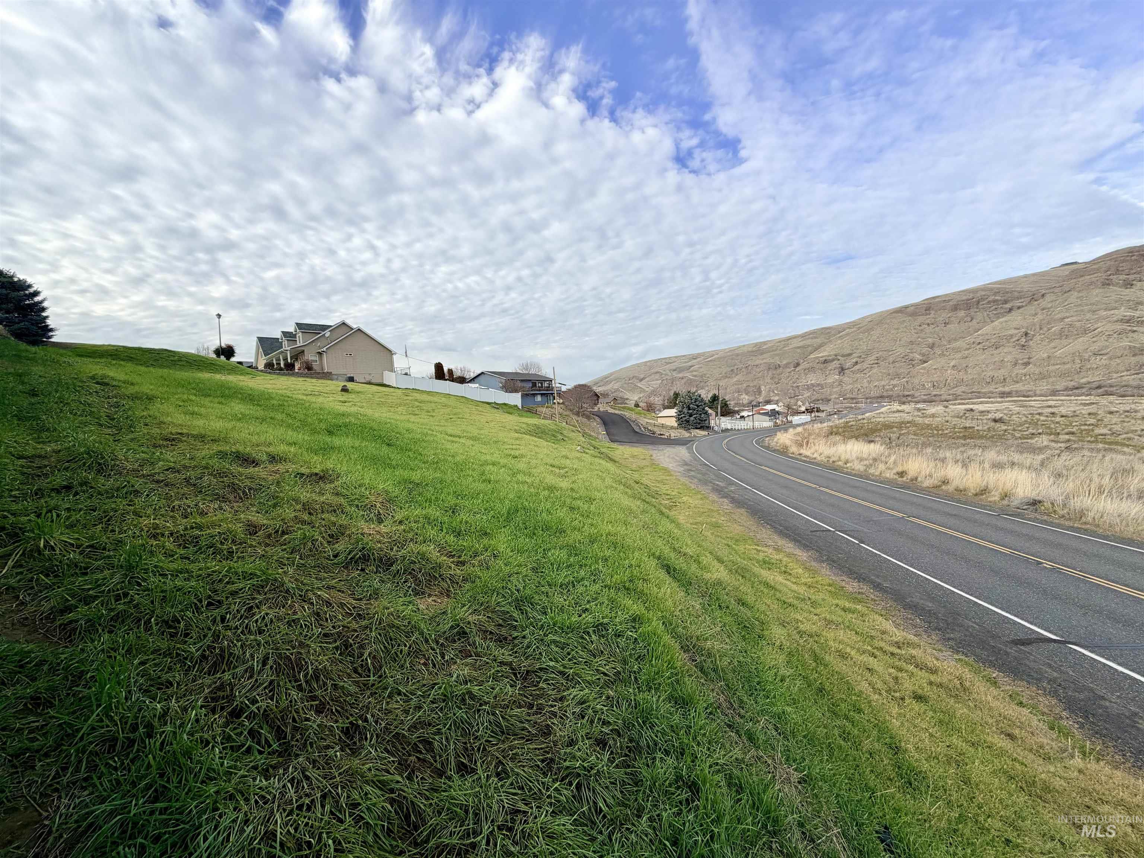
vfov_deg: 85.7
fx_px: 463
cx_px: 572
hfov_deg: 102.1
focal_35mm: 14
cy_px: 429
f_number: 2.2
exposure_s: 1/770
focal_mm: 2.22
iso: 32
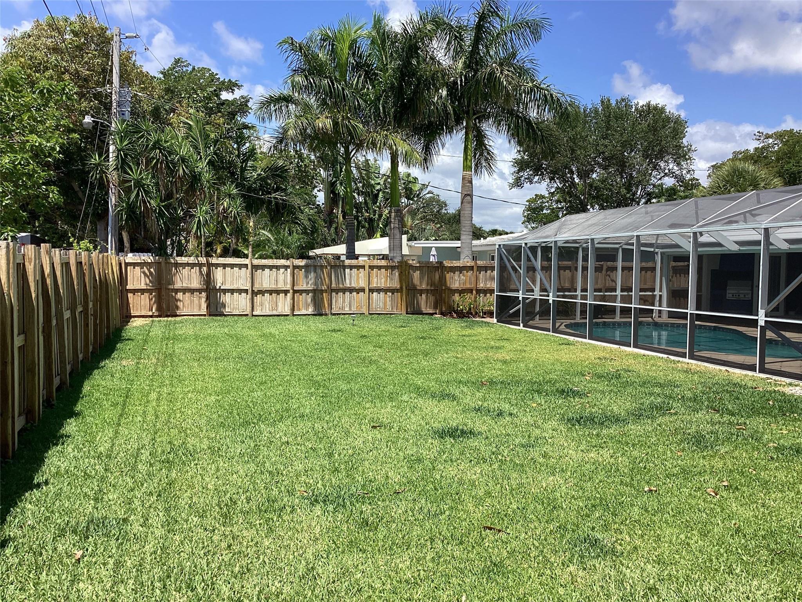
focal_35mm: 31
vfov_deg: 45.4
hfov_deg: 58.4
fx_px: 718
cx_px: 401
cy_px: 301
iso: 25
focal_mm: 3.3
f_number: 2.4
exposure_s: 1/1087
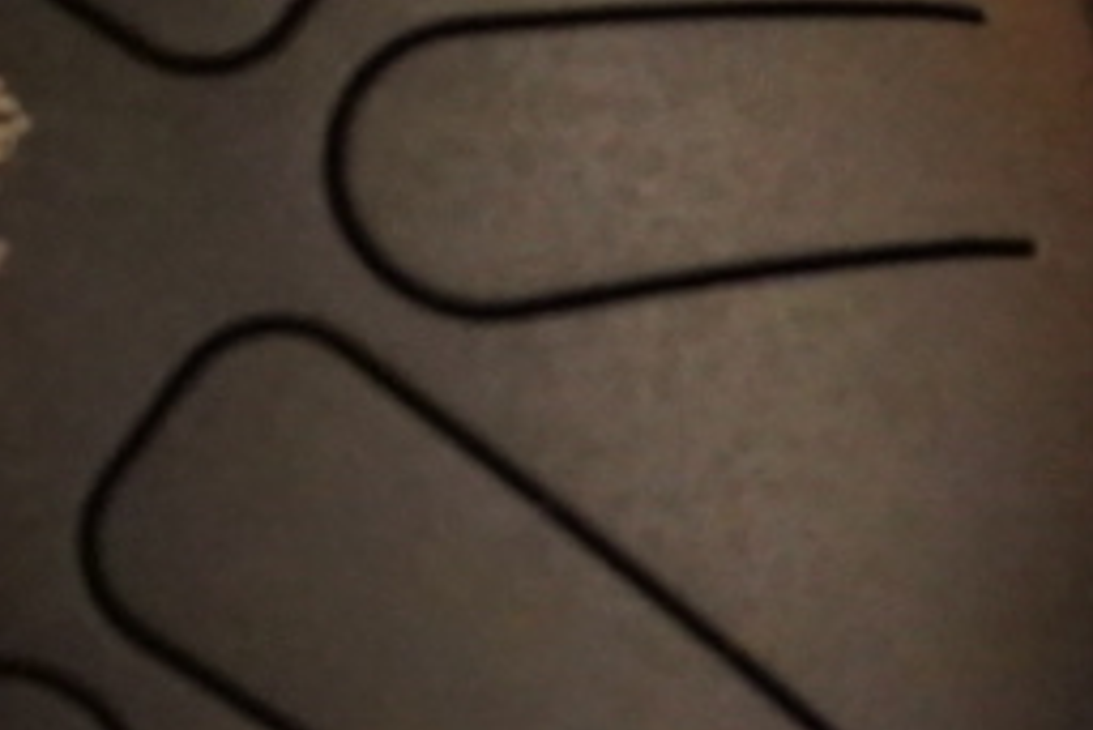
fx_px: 6531
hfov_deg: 9.5
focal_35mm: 215
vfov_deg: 6.3
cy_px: 1242
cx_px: 1255
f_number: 4
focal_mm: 34
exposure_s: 1/60
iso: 12800
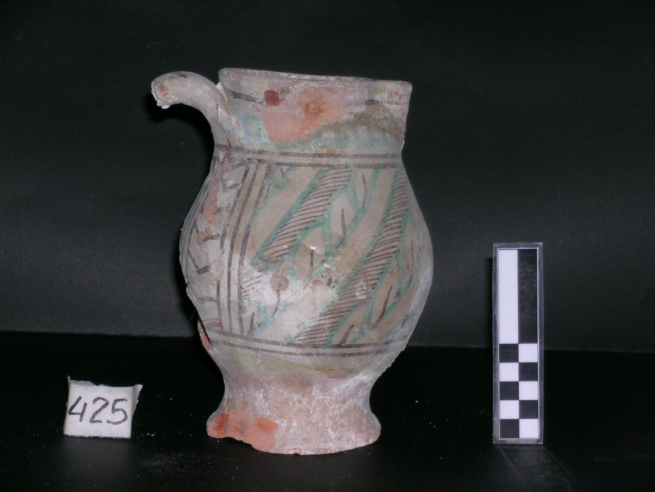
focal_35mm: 95
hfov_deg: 20.7
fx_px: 1798
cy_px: 246
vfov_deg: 15.6
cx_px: 328
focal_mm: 19.8
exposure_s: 1/121
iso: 50
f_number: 4.4
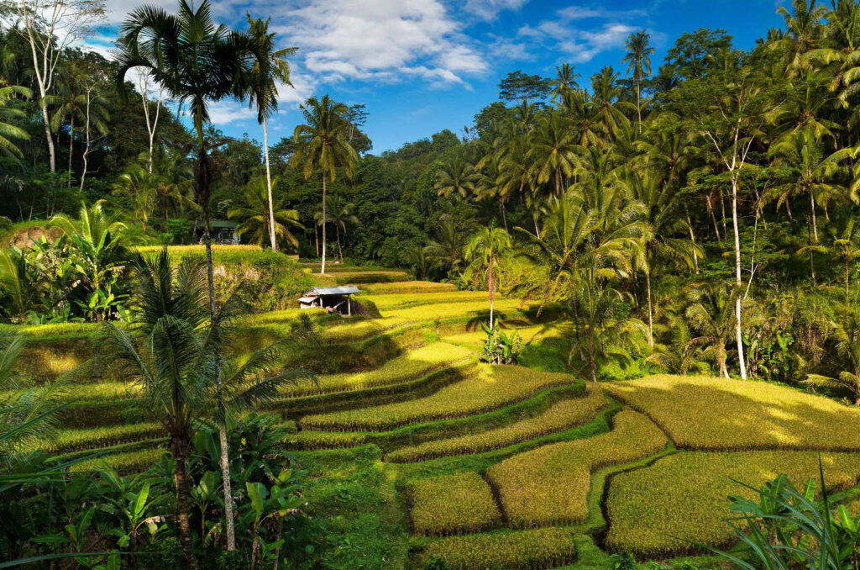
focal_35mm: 82
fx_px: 1955
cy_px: 285
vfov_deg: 16.6
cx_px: 430
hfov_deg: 24.8
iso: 800
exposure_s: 2
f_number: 10
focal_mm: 55
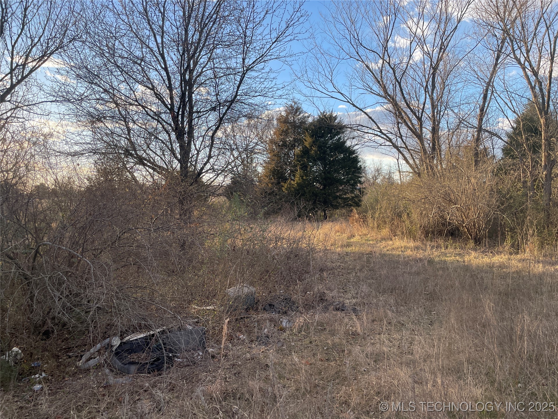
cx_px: 279
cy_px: 210
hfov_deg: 67.3
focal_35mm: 26
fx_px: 419
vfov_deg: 53.1
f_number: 1.6
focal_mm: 4.2
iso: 32
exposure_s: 1/720
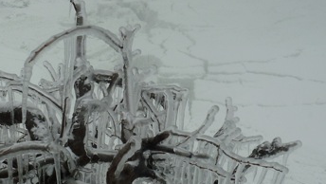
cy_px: 117
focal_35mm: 103
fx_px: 891
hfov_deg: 20.7
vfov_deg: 11.8
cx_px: 125
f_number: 3.3
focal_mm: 8.6
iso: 80
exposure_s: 1/400
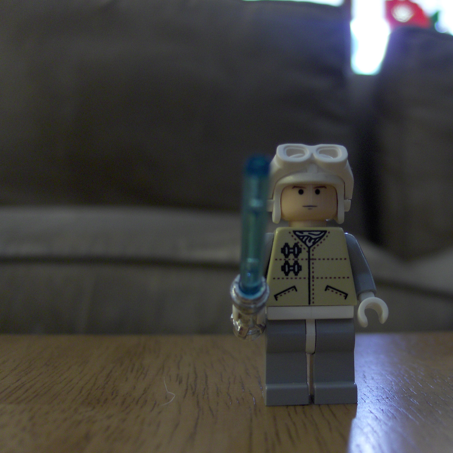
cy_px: 229
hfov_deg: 37.2
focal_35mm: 45
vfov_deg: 37.6
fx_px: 666
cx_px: 302
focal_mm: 7.5
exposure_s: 1/5.57
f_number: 2.8
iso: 100
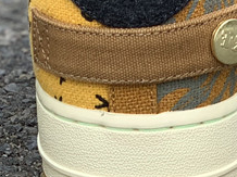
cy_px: -41
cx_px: -41
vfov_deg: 7.7
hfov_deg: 10.2
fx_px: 1306
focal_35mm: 191
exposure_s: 1/210
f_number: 2.4
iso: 16
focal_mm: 6
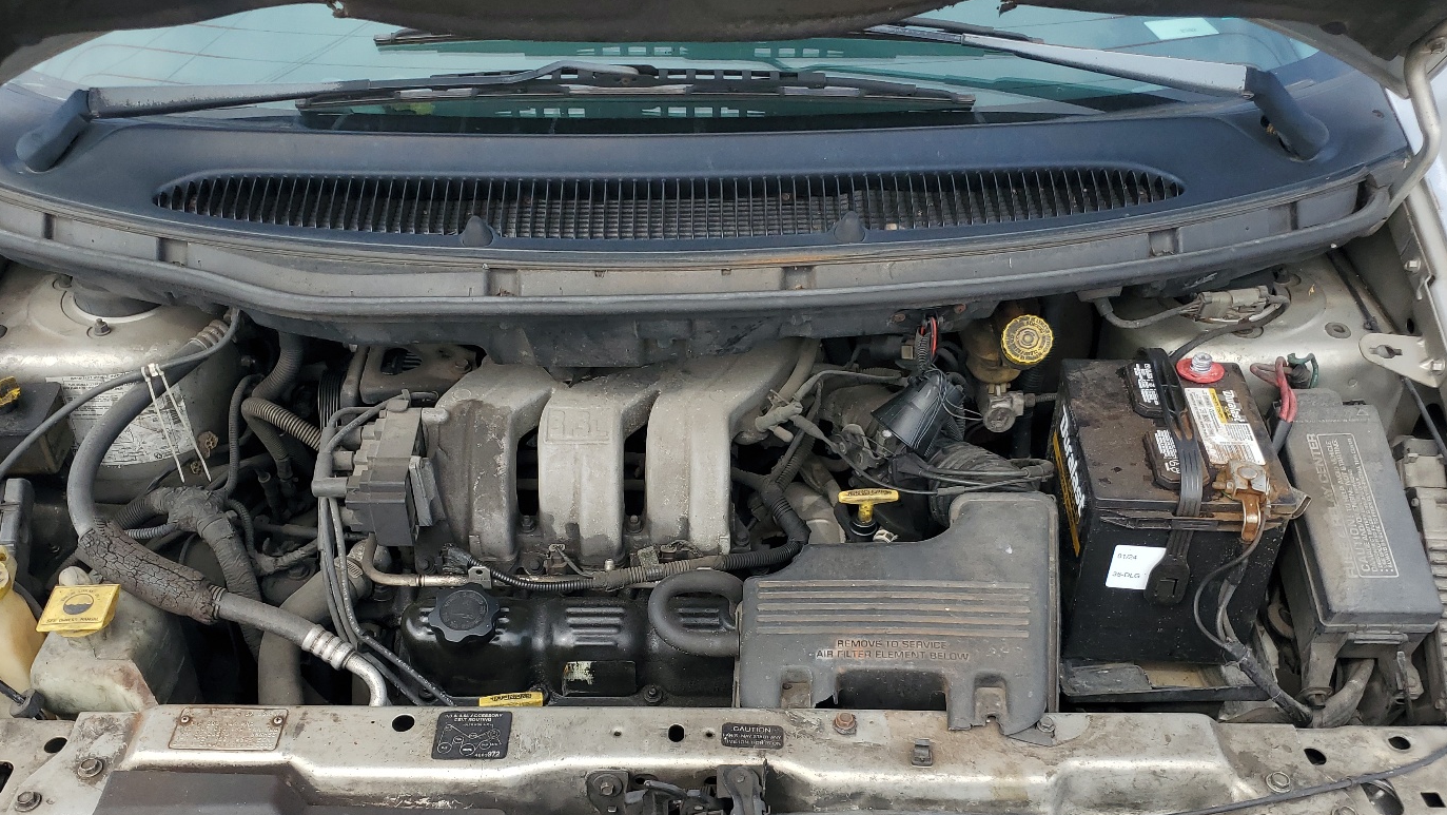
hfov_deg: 59.4
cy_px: 525
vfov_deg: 35.4
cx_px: 668
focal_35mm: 33
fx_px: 1266
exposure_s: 1/1000
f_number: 1.5
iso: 50
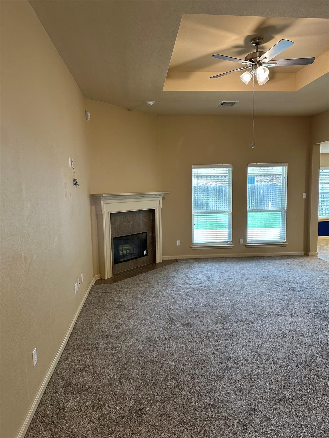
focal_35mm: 24
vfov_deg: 71.6
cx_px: 164
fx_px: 304
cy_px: 219
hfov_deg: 56.8
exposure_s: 1/60
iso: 200
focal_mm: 6.86
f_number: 1.78
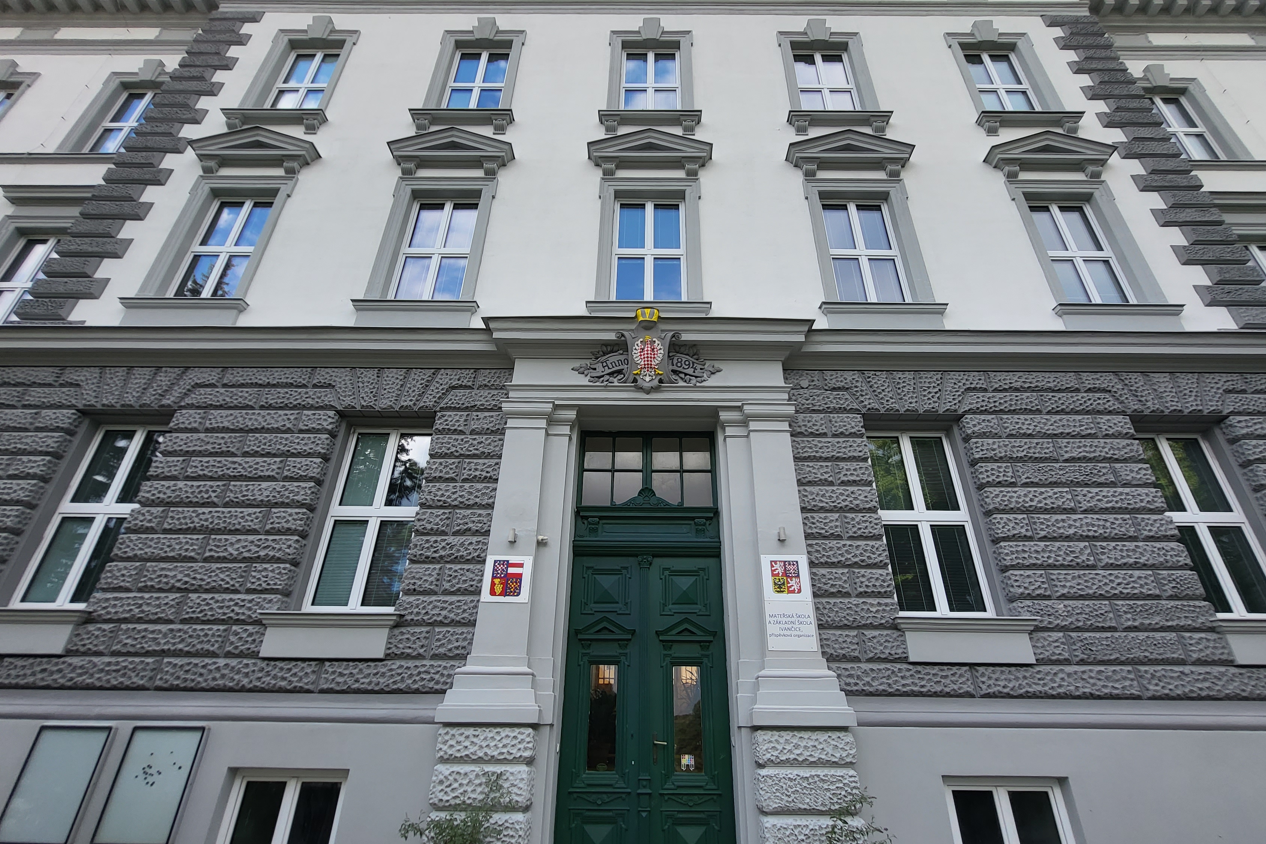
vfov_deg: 73.7
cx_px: 641
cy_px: 429
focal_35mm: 16
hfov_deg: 96.7
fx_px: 563
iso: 32
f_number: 2.2
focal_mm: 1.74
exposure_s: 1/424
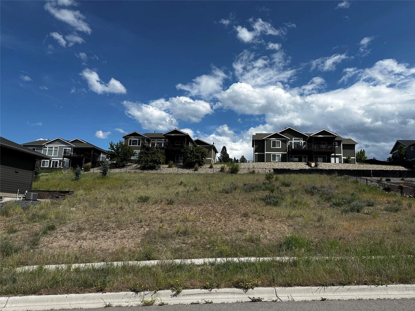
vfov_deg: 56.8
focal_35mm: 24
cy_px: 156
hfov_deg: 71.6
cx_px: 208
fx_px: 288
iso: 80
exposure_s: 1/7042
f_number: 1.78
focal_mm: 6.86
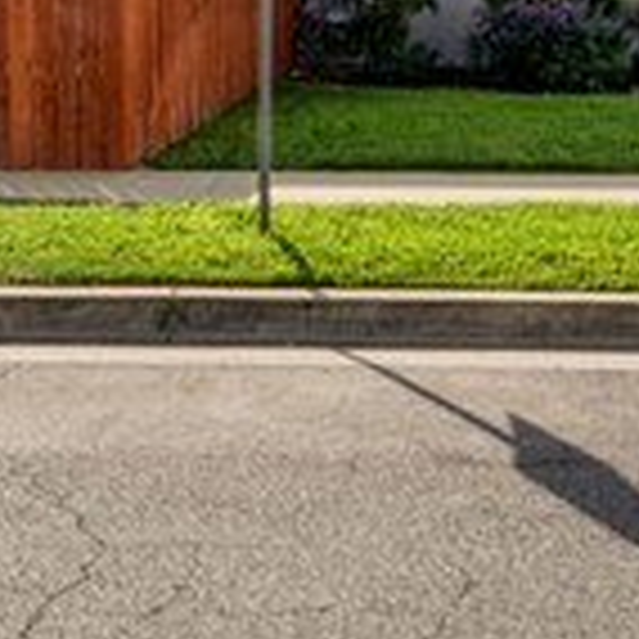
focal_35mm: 86
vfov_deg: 19.2
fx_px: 1794
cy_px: -101
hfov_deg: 20.2
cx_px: 396
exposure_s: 1/30
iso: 320
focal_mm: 15
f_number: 22
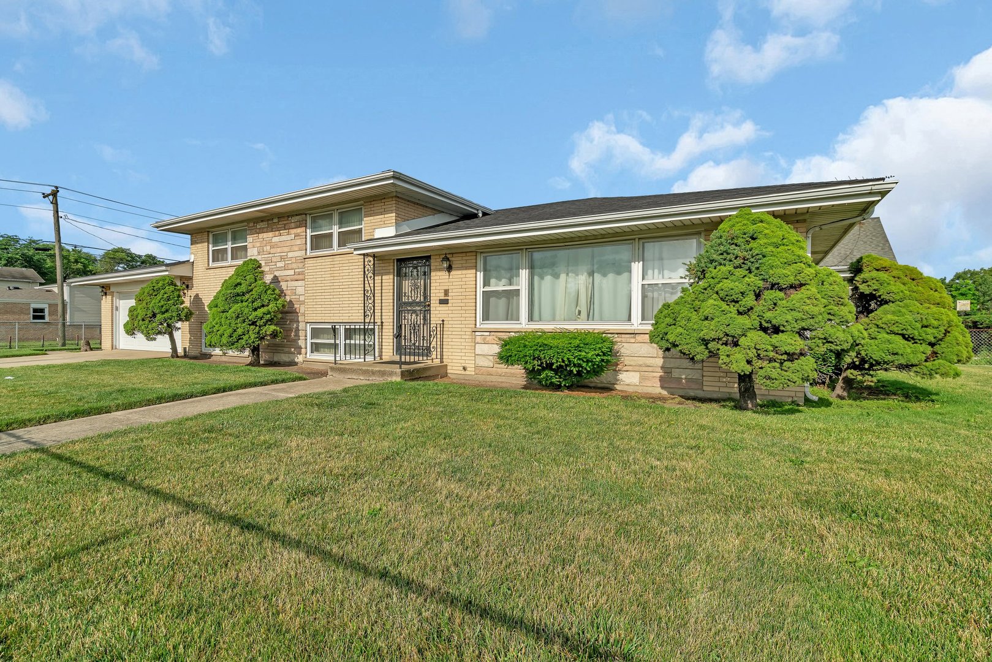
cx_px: 496
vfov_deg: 73.8
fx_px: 441
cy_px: 331
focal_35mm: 16
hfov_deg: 96.7
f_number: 9
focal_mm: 16
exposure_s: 1/500
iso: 320
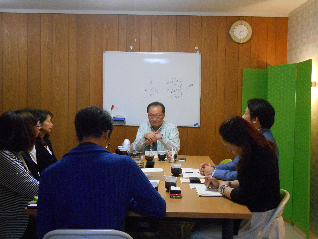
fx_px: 377
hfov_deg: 45.8
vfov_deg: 35.1
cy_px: 120
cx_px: 159
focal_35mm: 41
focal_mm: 7.2
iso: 800
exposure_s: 1/40
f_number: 3.9
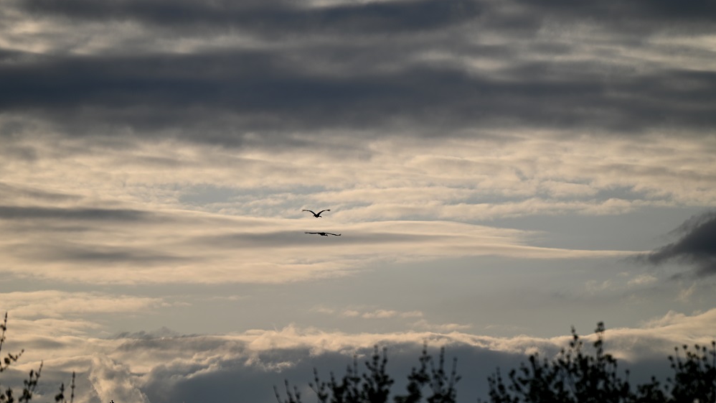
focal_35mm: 315
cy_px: 238
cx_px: 358
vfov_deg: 3.9
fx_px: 5979
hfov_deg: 6.9
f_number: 5.6
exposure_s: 1/1000
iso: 100
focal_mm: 300
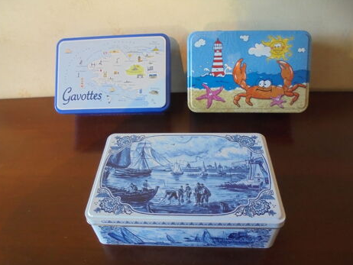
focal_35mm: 27
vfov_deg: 51.4
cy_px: 135
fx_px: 275
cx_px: 173
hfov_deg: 65.3
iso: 320
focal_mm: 4.6
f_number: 3.5
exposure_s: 1/30
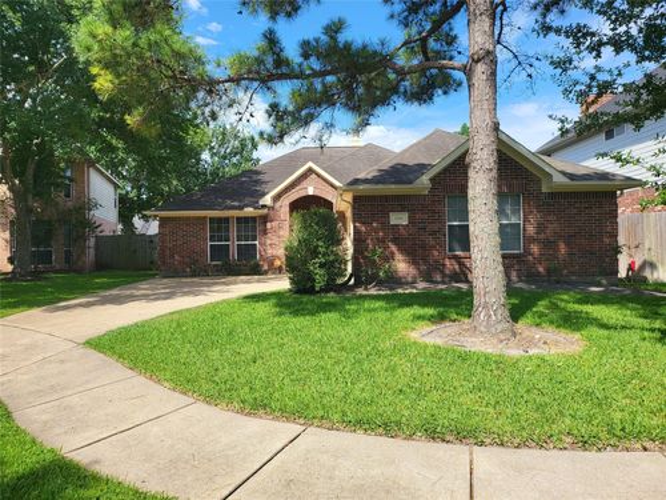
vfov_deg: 56.8
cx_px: 333
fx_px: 462
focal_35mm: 24
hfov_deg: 71.6
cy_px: 250
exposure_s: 1/1597
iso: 40
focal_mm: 5
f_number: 1.8
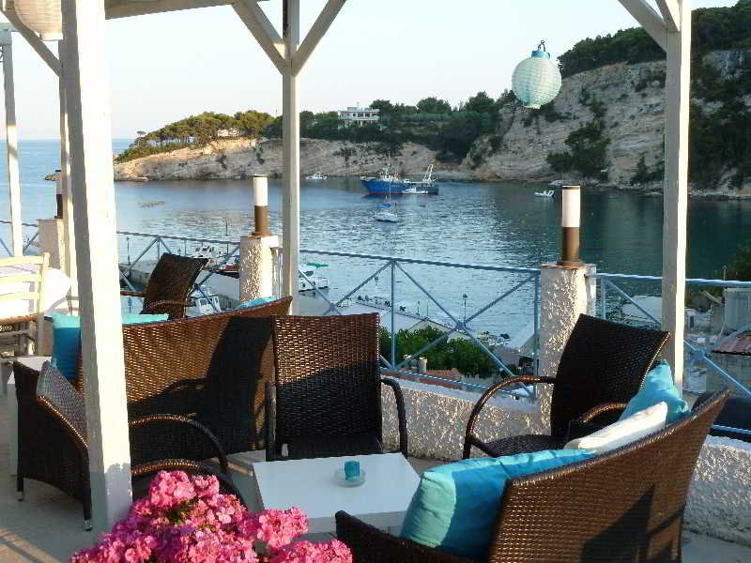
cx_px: 376
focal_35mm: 44
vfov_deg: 32.9
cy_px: 282
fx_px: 955
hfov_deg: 42.9
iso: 320
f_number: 3.7
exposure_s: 1/500
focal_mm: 7.3
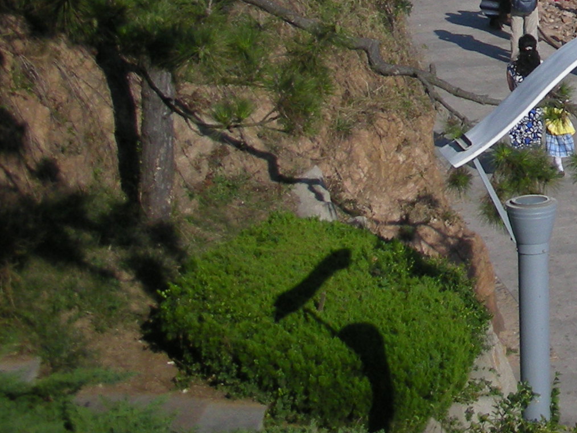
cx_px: 756
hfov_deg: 17.4
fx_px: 1767
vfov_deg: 13.2
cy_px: -216
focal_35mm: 106
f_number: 7.9
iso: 50
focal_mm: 5.8
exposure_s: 1/218
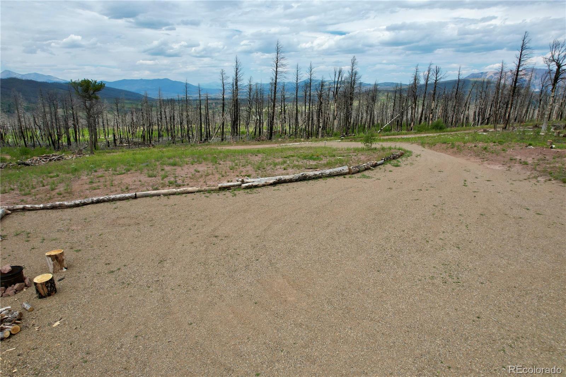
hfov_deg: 78.6
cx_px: 283
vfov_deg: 57.2
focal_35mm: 22
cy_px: 188
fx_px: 346
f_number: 2.8
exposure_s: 1/640
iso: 130
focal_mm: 8.38
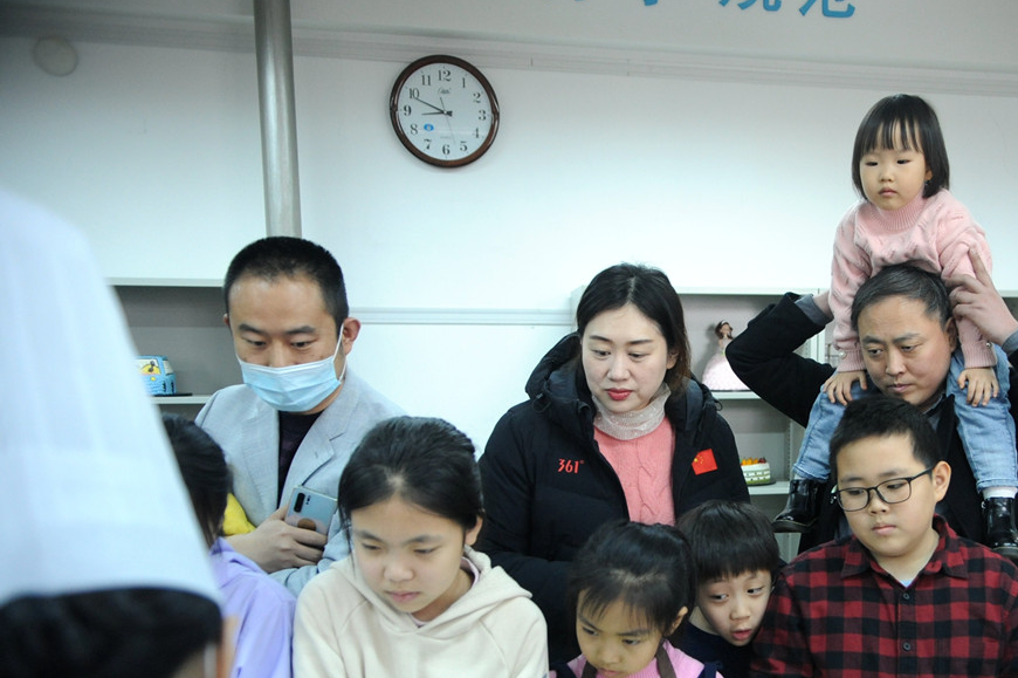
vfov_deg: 35.2
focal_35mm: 37
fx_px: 1046
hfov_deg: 50.7
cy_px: 496
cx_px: 697
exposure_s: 1/400
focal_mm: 23
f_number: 2.8
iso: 2000
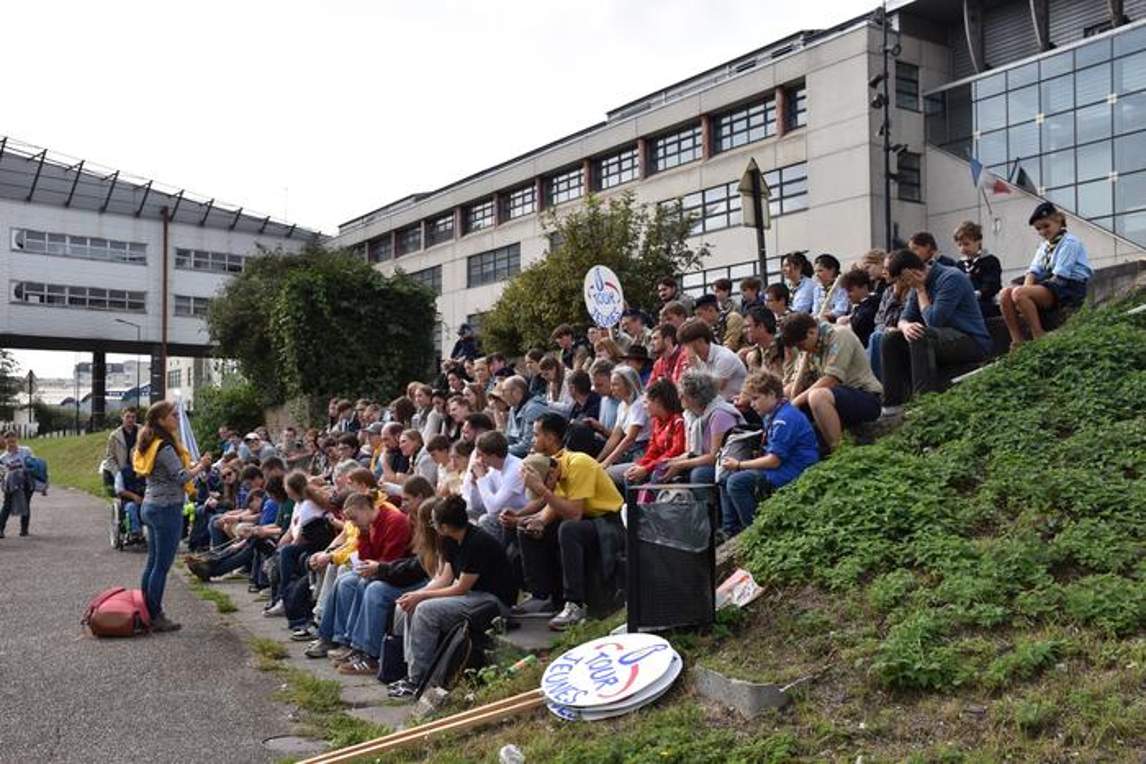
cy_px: 382
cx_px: 573
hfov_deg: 55.1
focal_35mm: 34
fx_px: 1098
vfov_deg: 38.4
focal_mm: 23
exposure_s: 1/320
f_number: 9
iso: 200
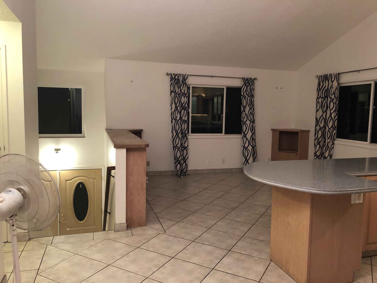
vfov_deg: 49.7
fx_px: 305
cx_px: 188
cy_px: 142
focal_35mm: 28
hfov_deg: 63.4
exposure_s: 1/15
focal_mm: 3.99
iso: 80
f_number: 1.8
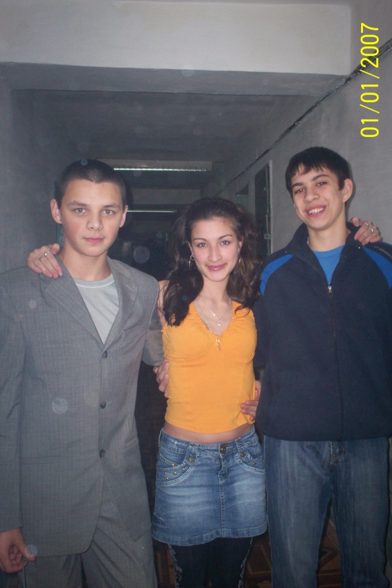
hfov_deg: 35.1
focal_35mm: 38
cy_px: 291
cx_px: 205
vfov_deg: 50.7
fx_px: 620
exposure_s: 1/60
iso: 140
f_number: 4.5
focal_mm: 6
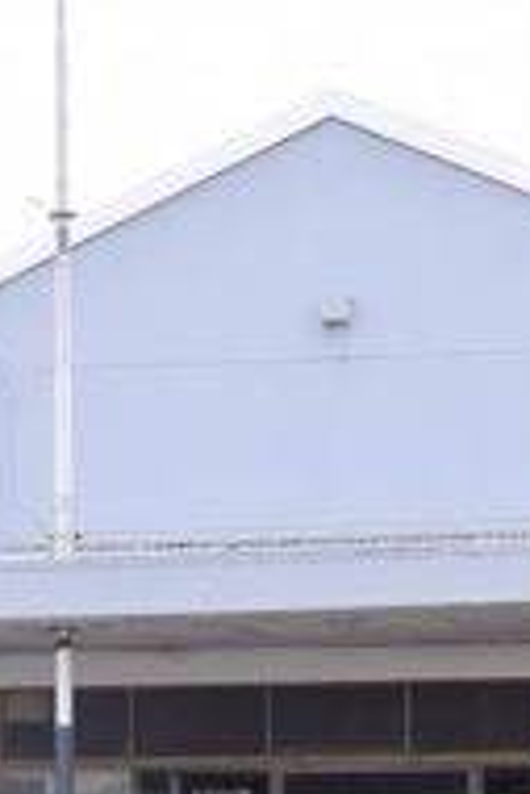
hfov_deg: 9.3
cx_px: 367
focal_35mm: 148
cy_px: 650
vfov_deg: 13.8
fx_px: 3262
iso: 200
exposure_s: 1/125
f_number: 9
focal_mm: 40
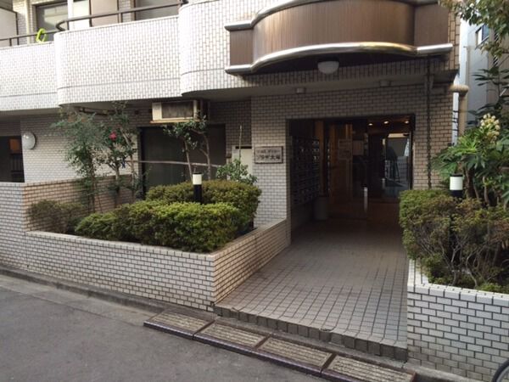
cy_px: 191
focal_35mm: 29
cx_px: 254
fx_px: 426
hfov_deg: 61.7
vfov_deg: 48.2
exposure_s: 1/60
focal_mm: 4.15
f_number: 2.2
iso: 50
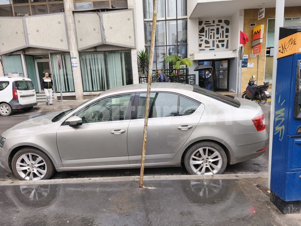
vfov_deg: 58.9
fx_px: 200
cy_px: 113
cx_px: 150
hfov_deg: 73.9
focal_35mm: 23
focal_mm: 5.35
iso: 80
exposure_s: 1/168
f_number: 1.7
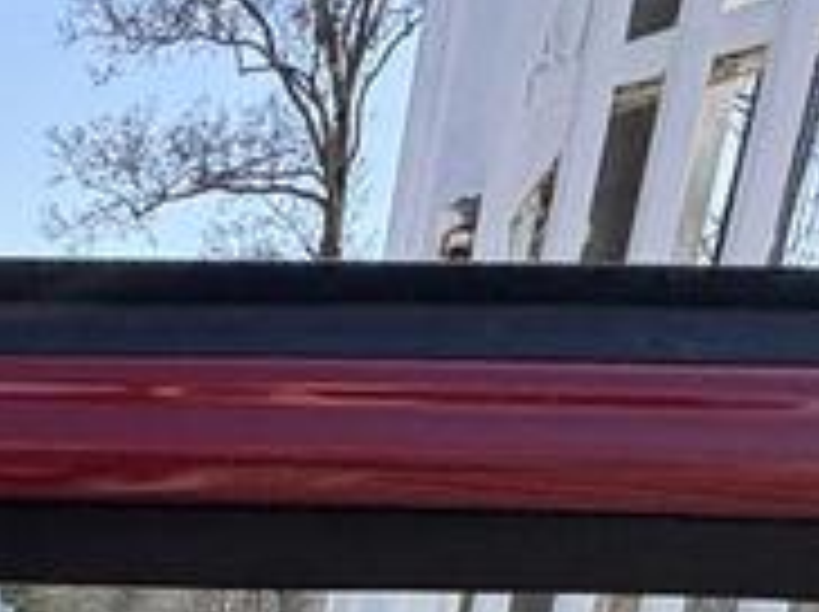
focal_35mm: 69
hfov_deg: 25.4
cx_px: -162
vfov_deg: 15.6
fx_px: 1630
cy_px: 1310
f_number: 2.2
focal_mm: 2.22
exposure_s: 1/687
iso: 40
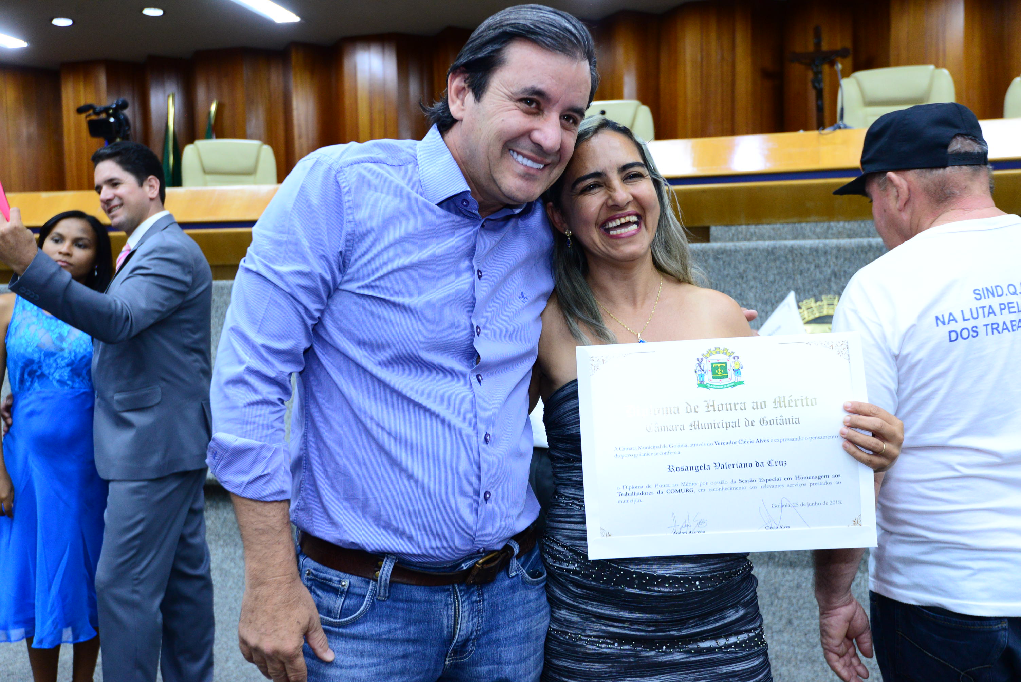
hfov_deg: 54.4
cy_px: 341
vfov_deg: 37.9
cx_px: 510
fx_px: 993
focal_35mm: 35
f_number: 5
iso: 2500
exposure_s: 1/60
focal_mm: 35
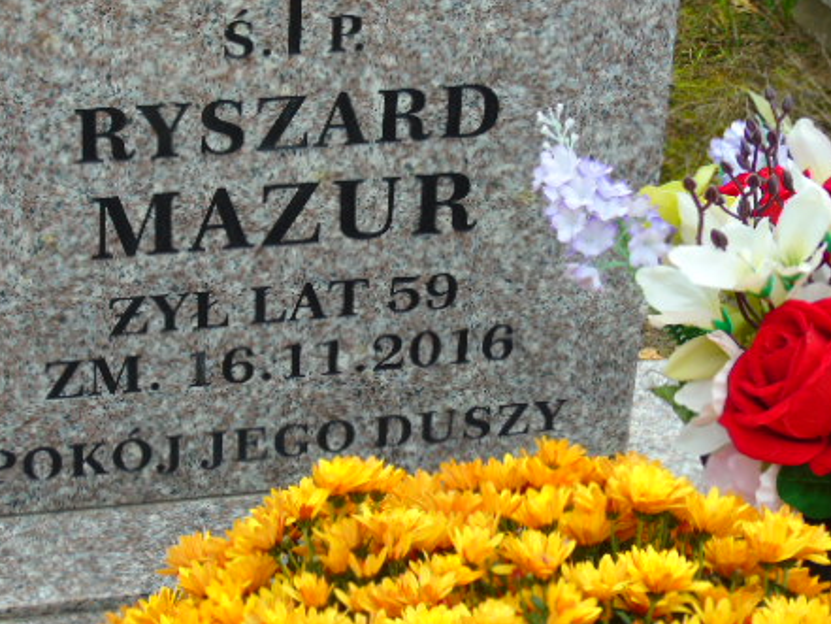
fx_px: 2161
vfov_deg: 16.4
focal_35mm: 90
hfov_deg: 21.7
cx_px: 301
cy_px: 209
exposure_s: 1/100
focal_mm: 11
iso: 80
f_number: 4.5
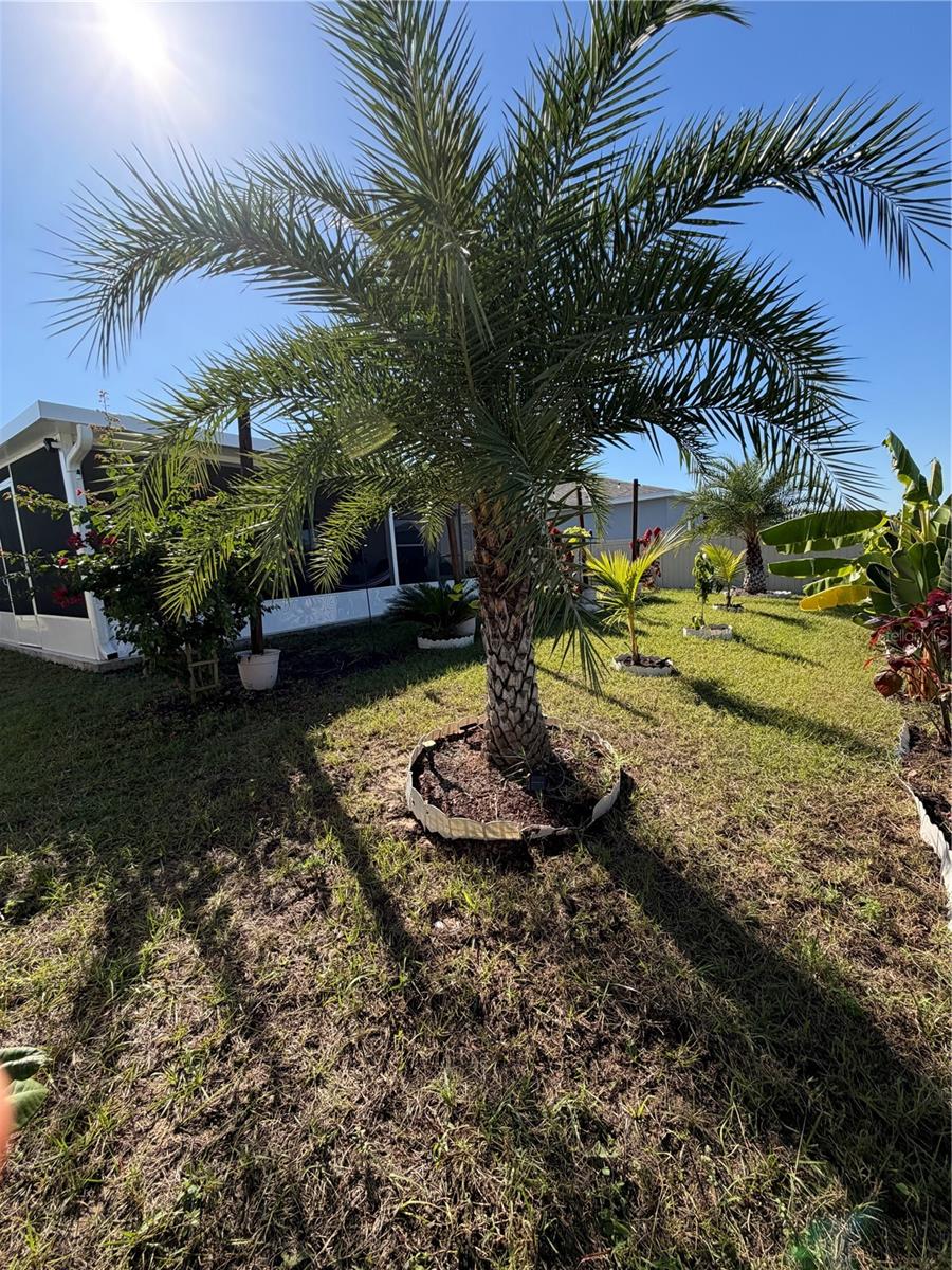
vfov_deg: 102.1
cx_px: 476
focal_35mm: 14
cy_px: 635
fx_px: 513
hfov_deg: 85.7
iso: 40
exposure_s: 1/770
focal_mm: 2.22
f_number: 2.2
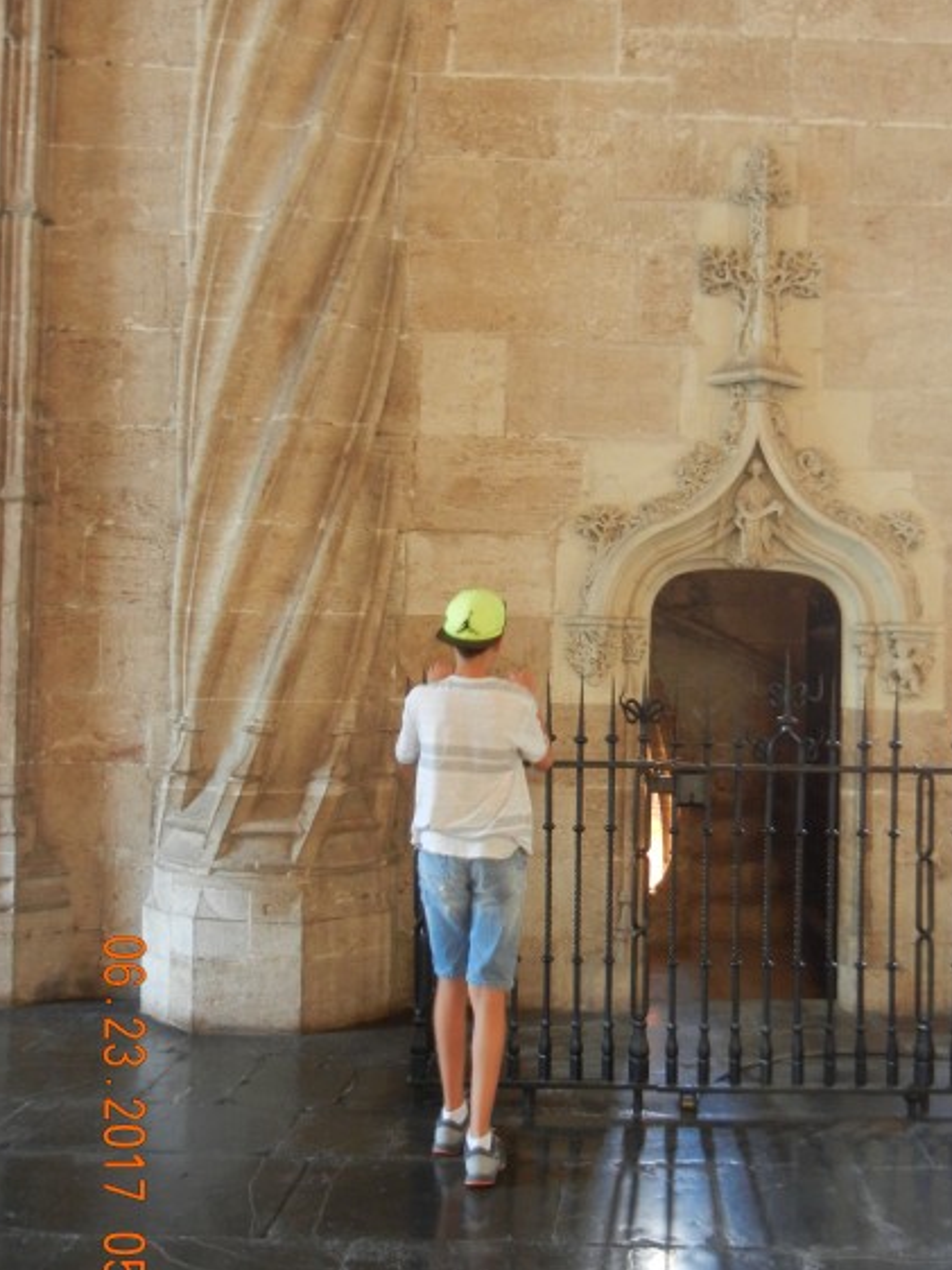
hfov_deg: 34.8
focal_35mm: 41
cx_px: 640
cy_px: 601
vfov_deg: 45.8
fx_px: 1505
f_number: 3.5
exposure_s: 1/11.5
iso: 400
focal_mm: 5.4
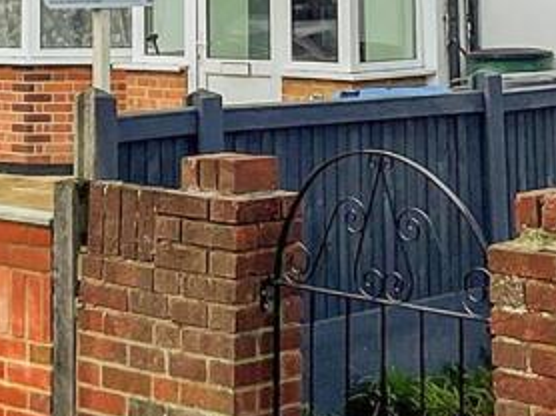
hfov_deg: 18.3
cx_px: 172
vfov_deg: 13.0
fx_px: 1717
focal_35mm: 107
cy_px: -226
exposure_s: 1/750
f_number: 1.8
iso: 16
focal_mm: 3
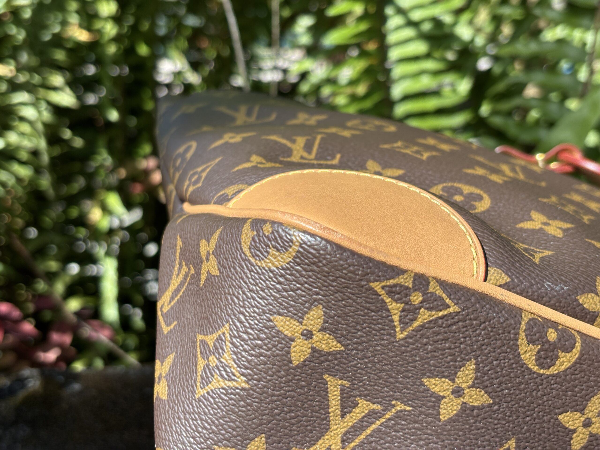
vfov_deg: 28.0
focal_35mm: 52
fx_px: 901
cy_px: 225
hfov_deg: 36.8
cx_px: 300
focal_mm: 5.96
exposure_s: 1/887
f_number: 1.6
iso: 32
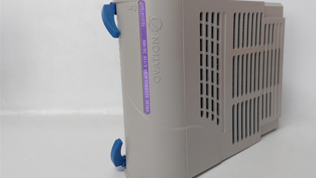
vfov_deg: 33.7
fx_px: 293
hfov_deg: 56.3
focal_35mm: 35
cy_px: 84
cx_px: 187
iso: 118
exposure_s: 1/30
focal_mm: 3.79
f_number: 2
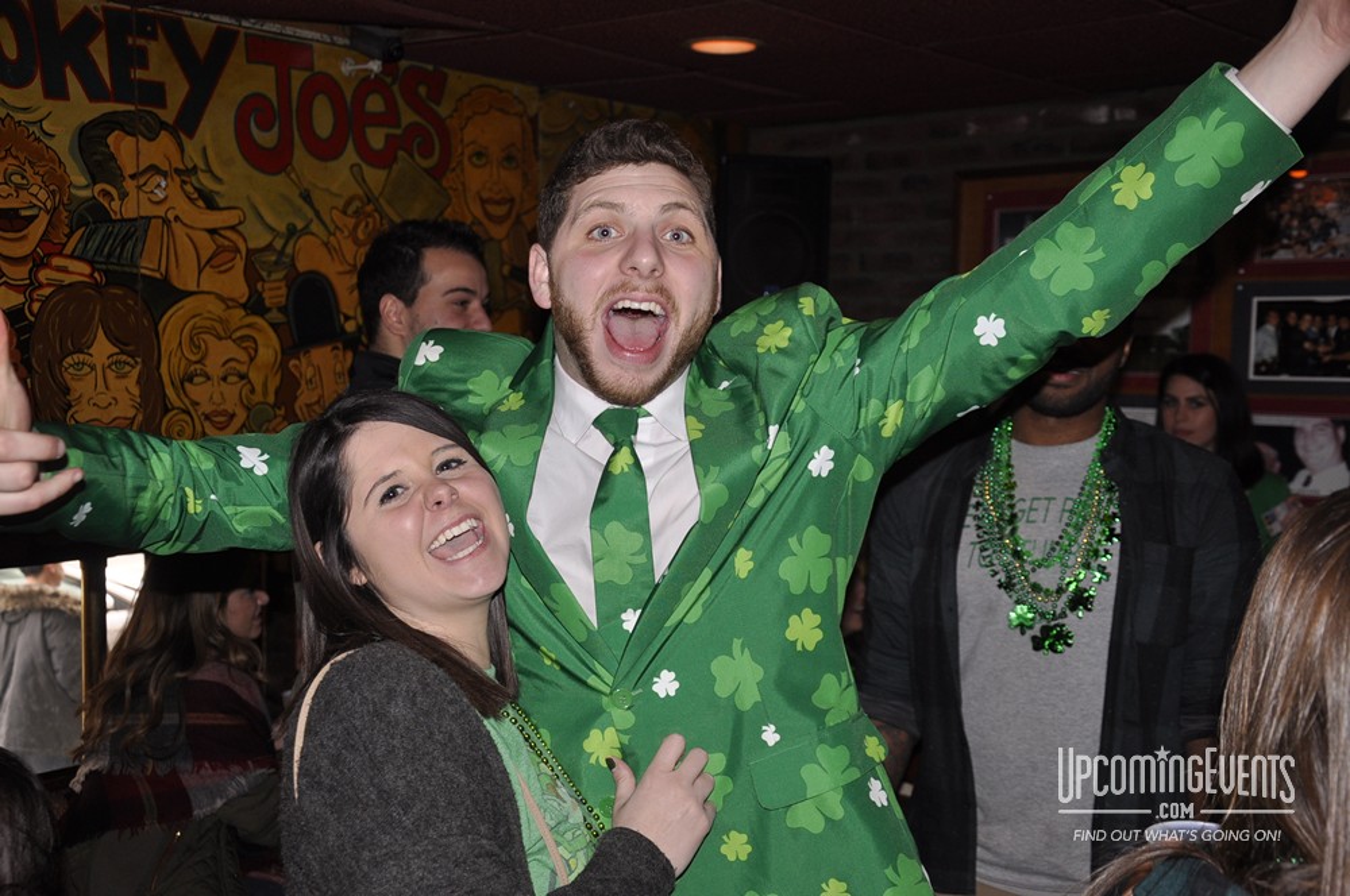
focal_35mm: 42
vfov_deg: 31.8
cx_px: 675
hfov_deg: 46.5
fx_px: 1573
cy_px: 448
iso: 400
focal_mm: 28
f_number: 4
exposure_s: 1/60
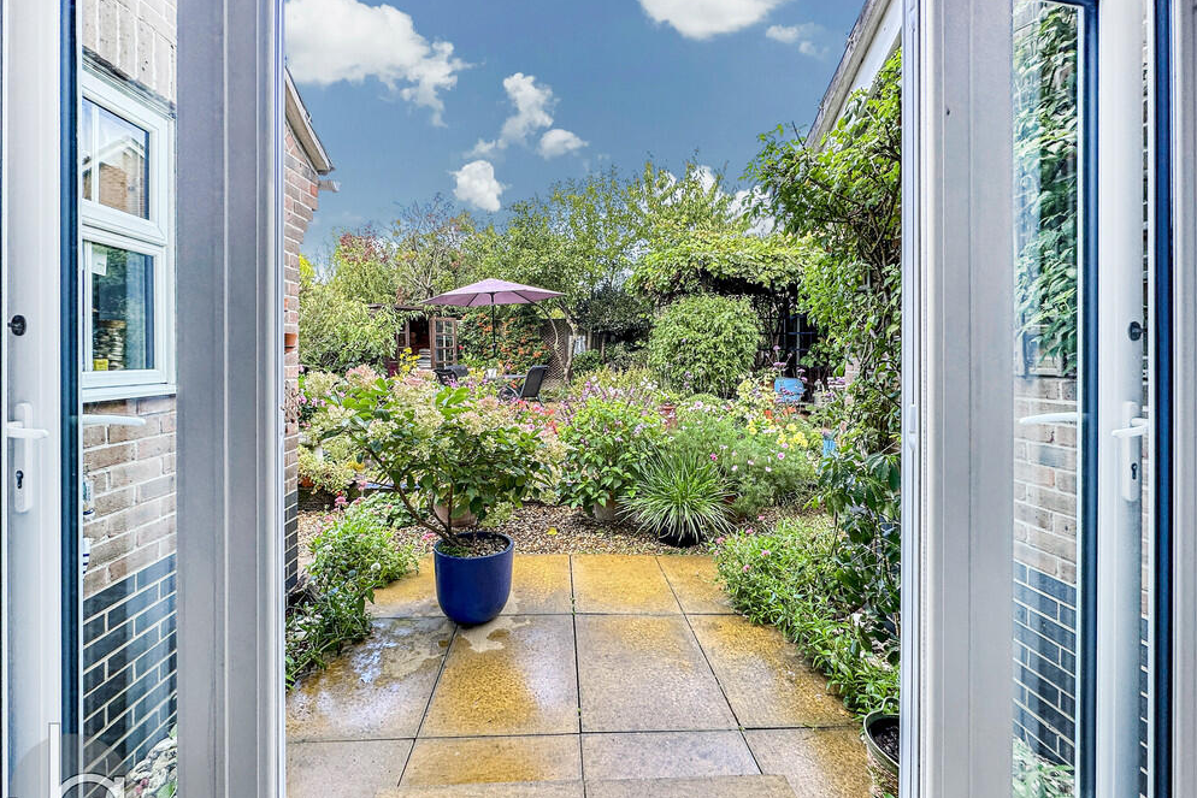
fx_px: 499
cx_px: 583
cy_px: 448
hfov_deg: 100.4
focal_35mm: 15
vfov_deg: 77.0
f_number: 2.2
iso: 64
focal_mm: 2.22
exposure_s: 1/100
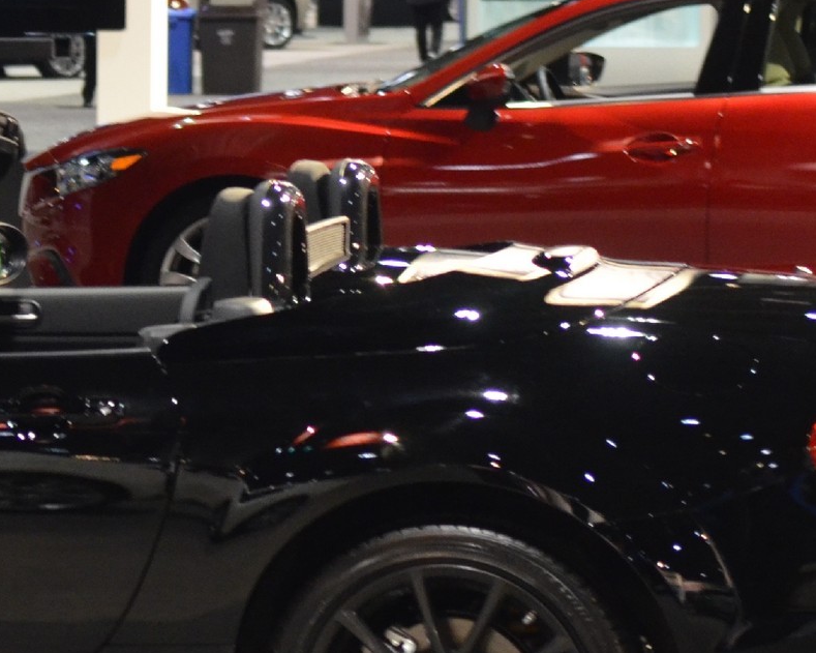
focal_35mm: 178
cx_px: -70
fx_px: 4298
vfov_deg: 8.7
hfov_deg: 10.7
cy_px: 324
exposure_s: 1/30
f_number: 2.8
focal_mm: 40
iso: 1600
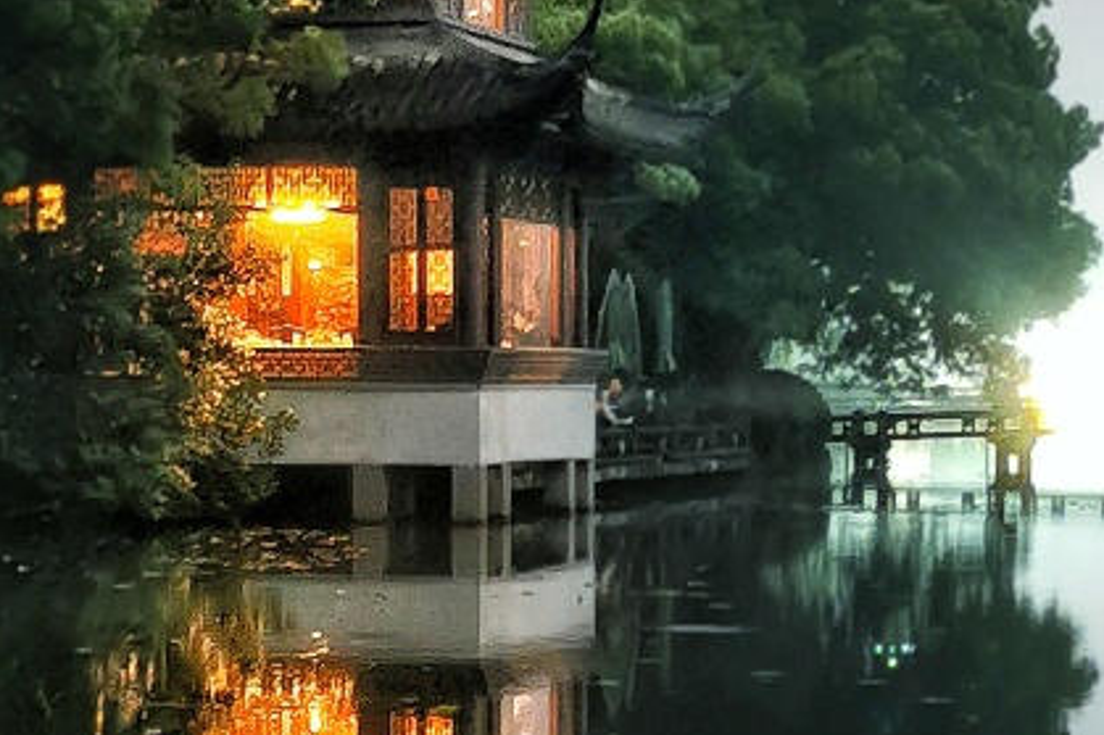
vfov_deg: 8.5
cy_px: 564
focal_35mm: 161
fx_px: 4935
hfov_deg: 12.7
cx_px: 988
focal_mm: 5.58
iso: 100
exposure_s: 3
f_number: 1.8
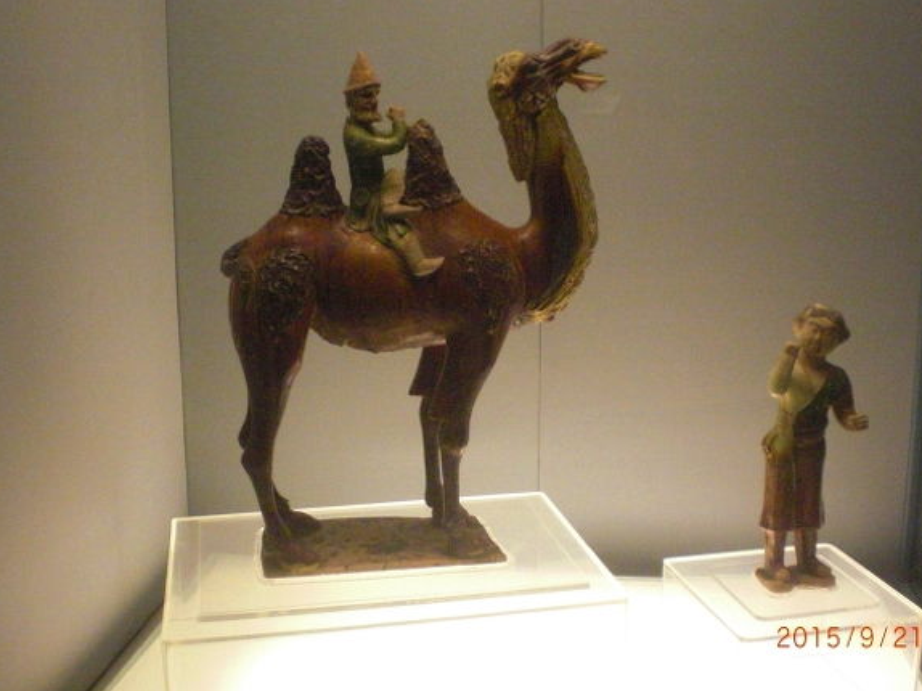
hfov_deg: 43.9
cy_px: 327
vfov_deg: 33.6
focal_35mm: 43
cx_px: 466
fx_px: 1145
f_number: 3.1
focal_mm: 6.3
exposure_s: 1/100
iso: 800
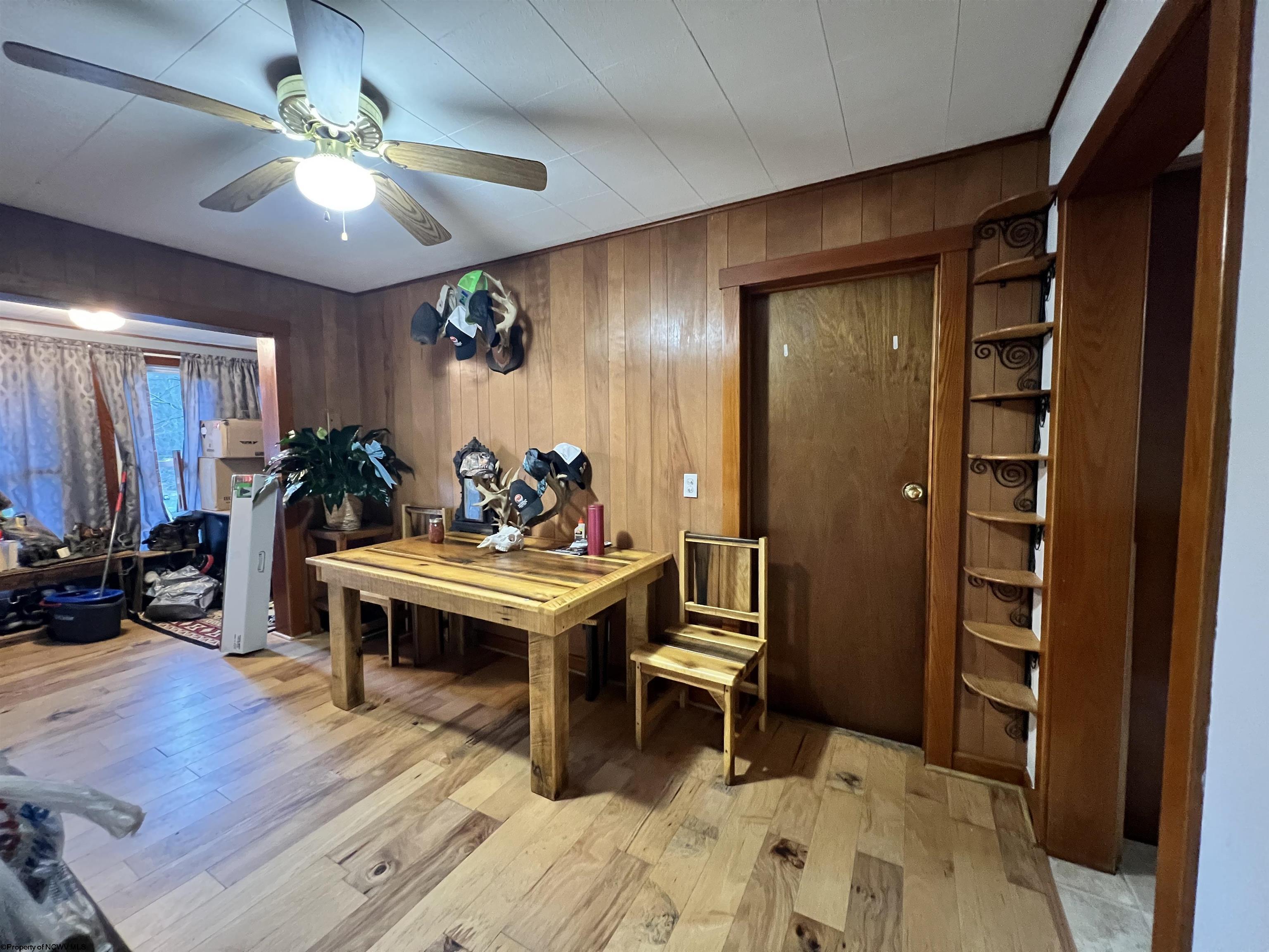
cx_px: 634
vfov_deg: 89.9
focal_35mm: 13
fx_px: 477
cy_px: 476
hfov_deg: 106.2
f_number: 1.8
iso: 800
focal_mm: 1.57
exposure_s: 1/40
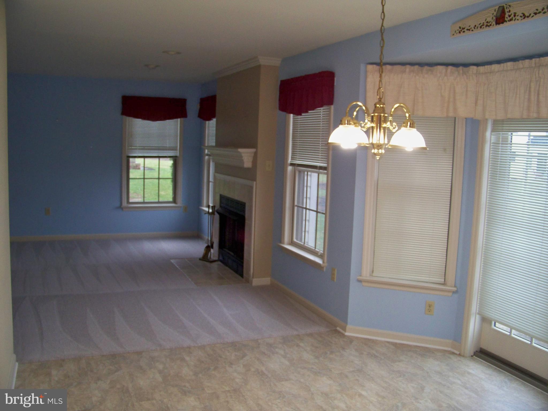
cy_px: 206
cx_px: 274
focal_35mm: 33
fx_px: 522
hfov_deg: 55.4
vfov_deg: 42.9
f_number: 2.8
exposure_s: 1/30
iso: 200
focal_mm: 5.85
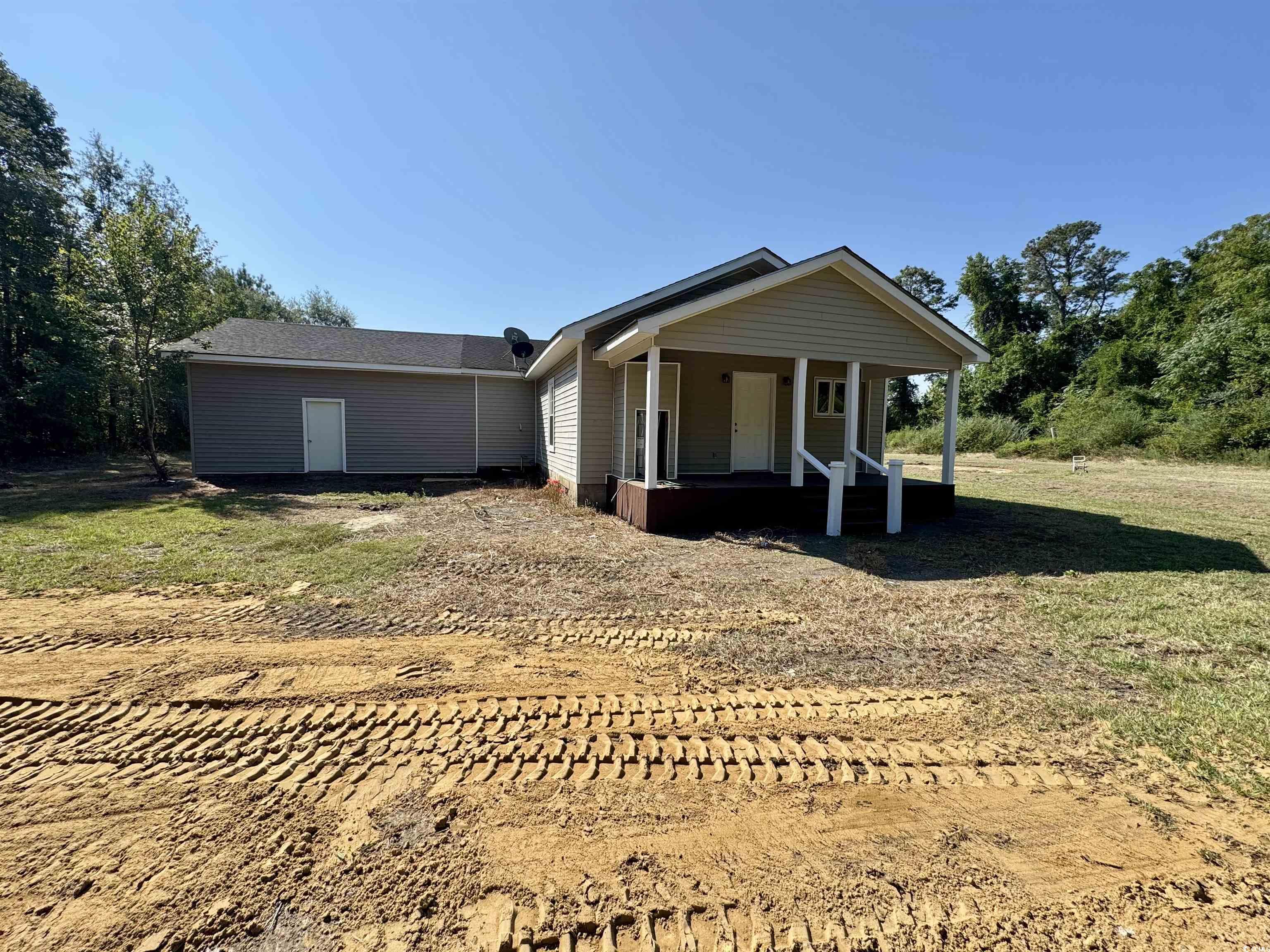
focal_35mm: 14
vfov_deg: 85.7
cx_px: 635
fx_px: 514
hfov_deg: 102.1
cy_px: 476
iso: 40
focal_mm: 2.22
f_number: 2.2
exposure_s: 1/1094
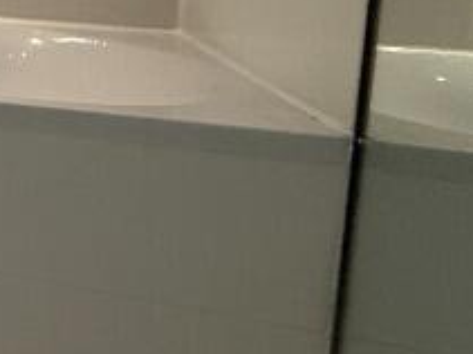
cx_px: -661
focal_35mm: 68
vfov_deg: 20.4
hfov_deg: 15.2
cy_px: -54
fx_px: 929
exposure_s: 1/100
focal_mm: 2.22
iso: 160
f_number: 2.2
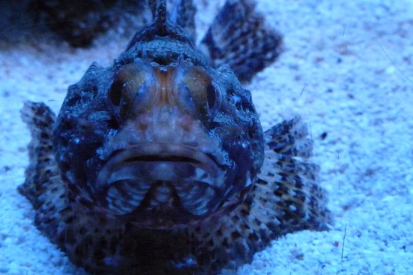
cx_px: 206
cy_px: 131
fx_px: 4840
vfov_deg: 3.3
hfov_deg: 4.9
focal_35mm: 422
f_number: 3.7
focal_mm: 51.5
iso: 800
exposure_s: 1/30
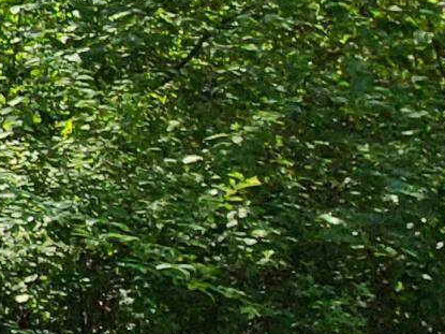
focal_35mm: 94
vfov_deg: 15.6
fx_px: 1208
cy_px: 61
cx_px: -941
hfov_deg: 11.0
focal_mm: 2.2
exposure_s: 1/393
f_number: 2.2
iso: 50
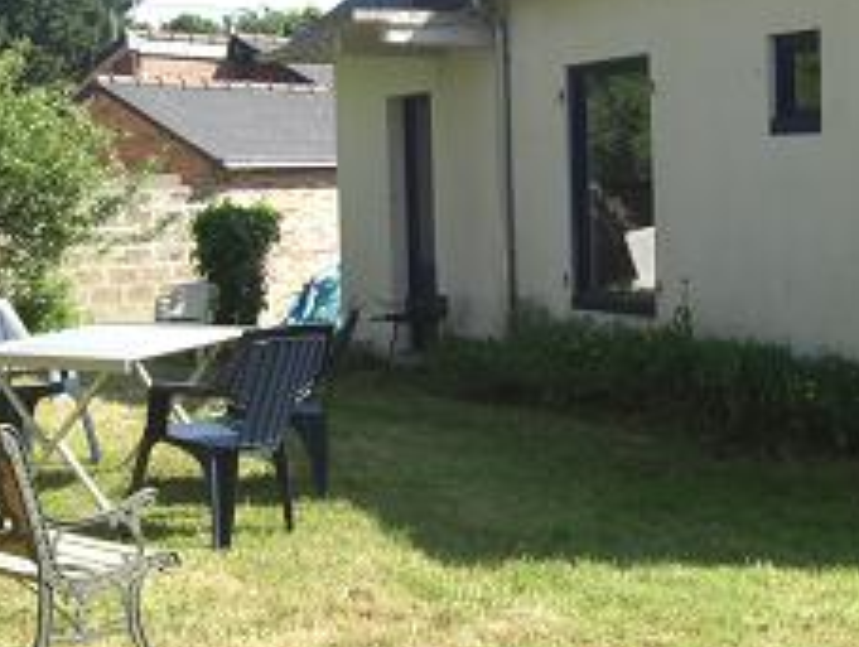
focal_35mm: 61
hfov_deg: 31.5
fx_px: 1516
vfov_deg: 24.0
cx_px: 543
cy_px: 254
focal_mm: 7.9
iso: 80
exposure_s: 1/200
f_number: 4
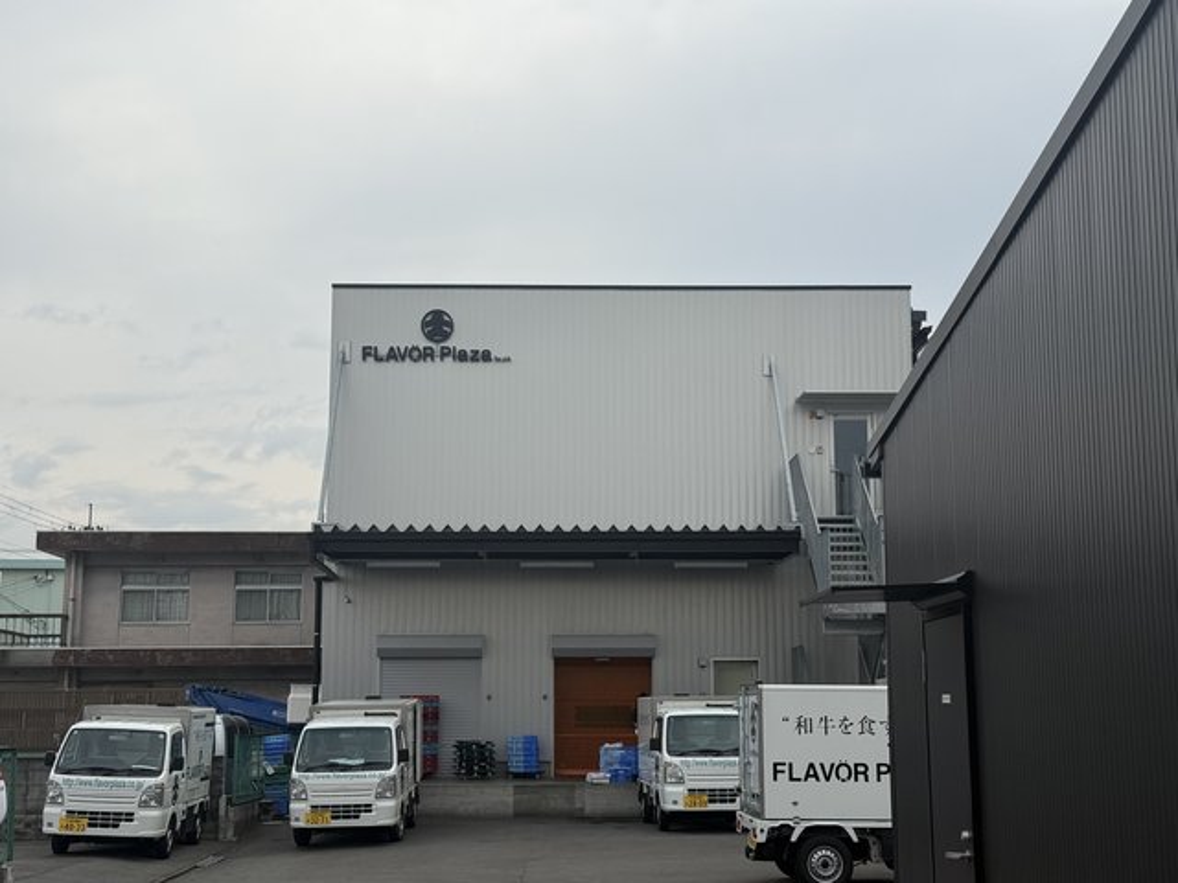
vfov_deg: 30.3
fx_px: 1633
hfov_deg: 39.7
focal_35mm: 48
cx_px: 589
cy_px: 442
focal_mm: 6.76
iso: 64
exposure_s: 1/4878
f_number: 1.78
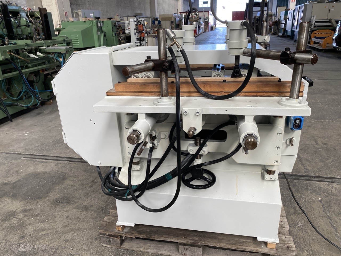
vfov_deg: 53.1
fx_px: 256
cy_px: 128
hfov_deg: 67.3
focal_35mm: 26
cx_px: 170
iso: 100
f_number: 1.8
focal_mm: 4.25
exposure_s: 1/122
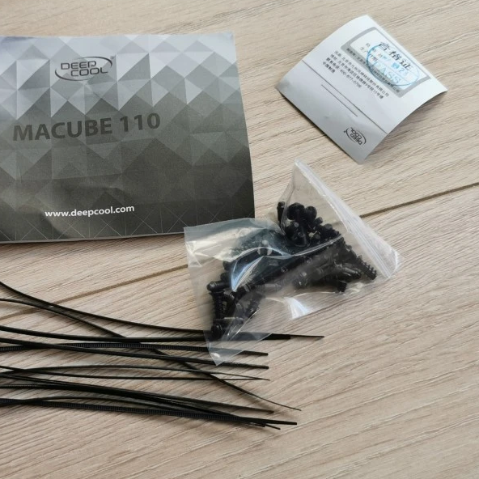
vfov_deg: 34.7
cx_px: 158
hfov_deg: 34.3
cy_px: 237
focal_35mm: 49
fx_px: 767
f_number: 1.6
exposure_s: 1/104
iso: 50
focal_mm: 5.56
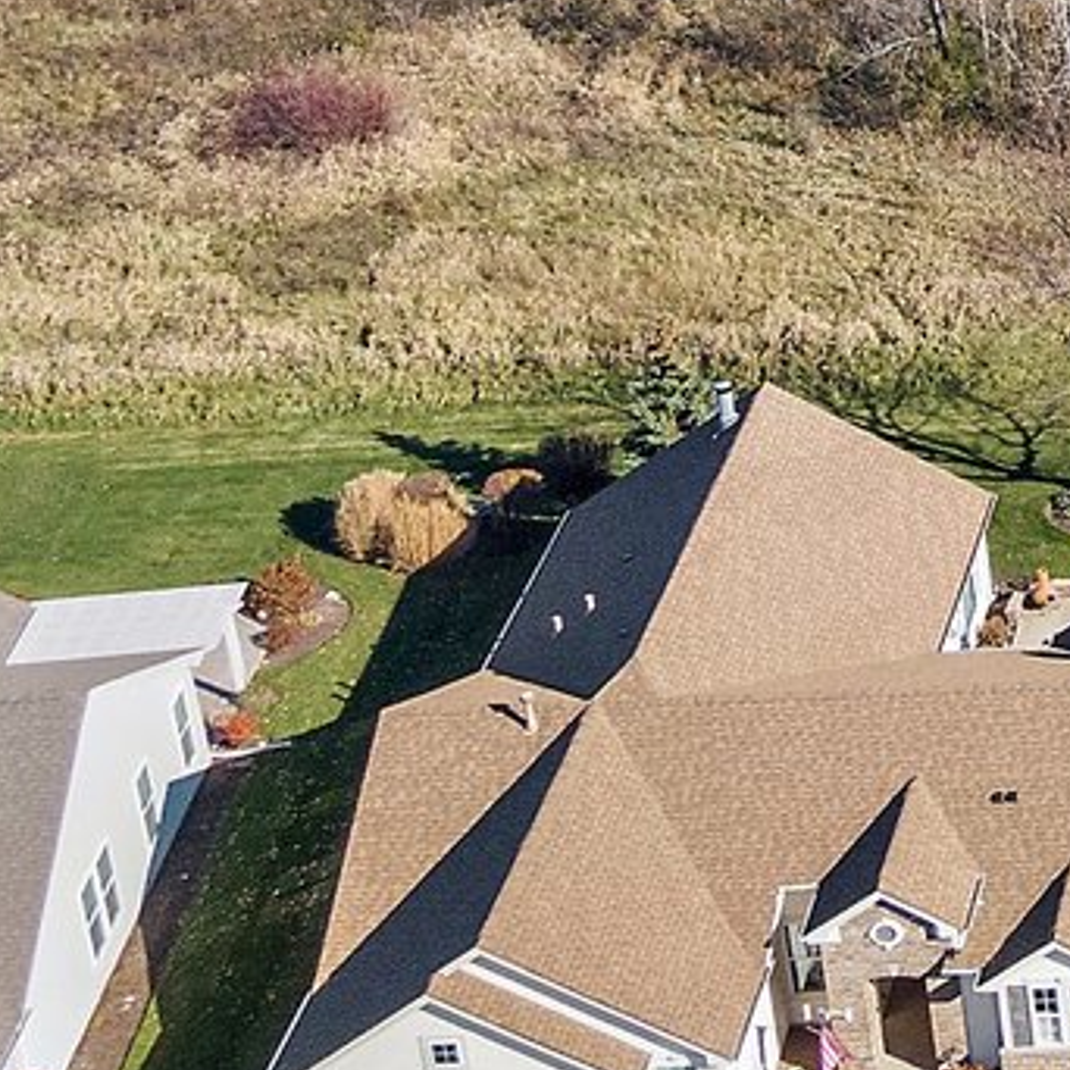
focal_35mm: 108
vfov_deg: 15.7
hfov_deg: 14.1
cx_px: 1971
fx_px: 3777
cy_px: -59
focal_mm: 5.11
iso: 110
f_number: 3
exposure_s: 1/1000
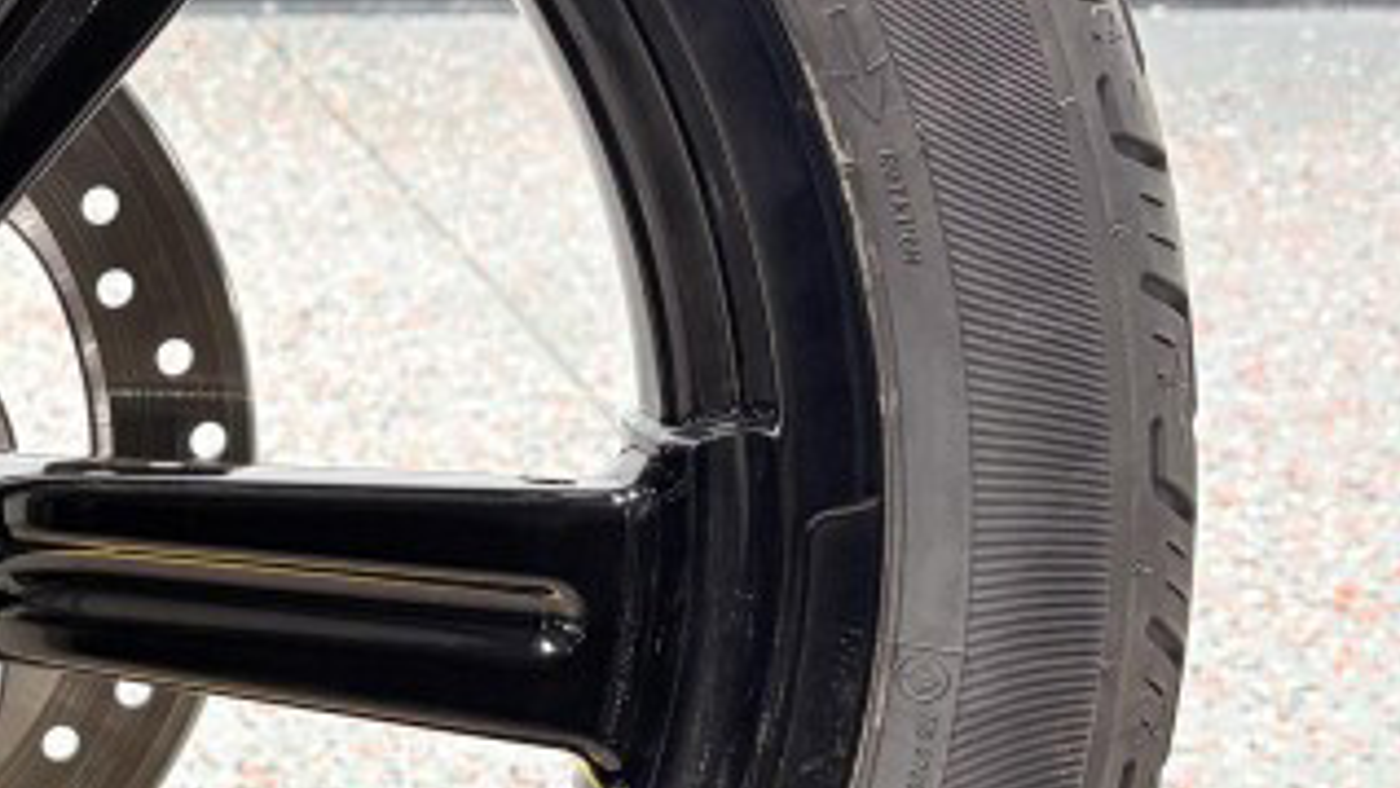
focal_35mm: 95
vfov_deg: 12.7
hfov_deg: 20.1
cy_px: 330
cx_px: -544
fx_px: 3527
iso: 100
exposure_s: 1/120
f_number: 1.6
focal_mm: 5.96
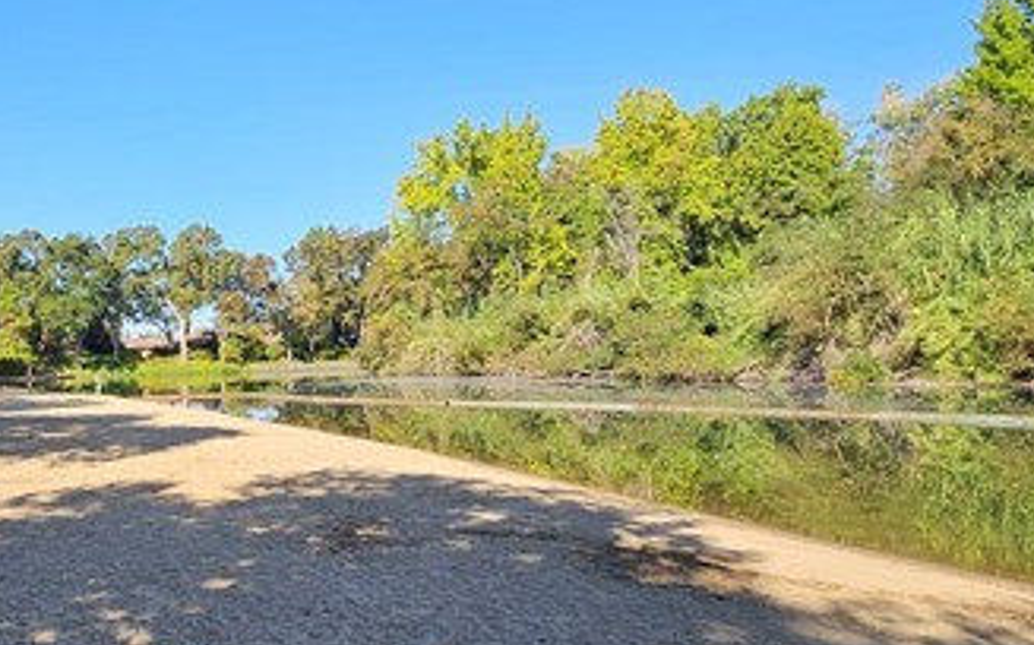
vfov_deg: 46.0
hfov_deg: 57.1
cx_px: 73
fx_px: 760
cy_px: 329
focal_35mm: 27
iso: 50
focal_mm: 2.2
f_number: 2.2
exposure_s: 1/1129
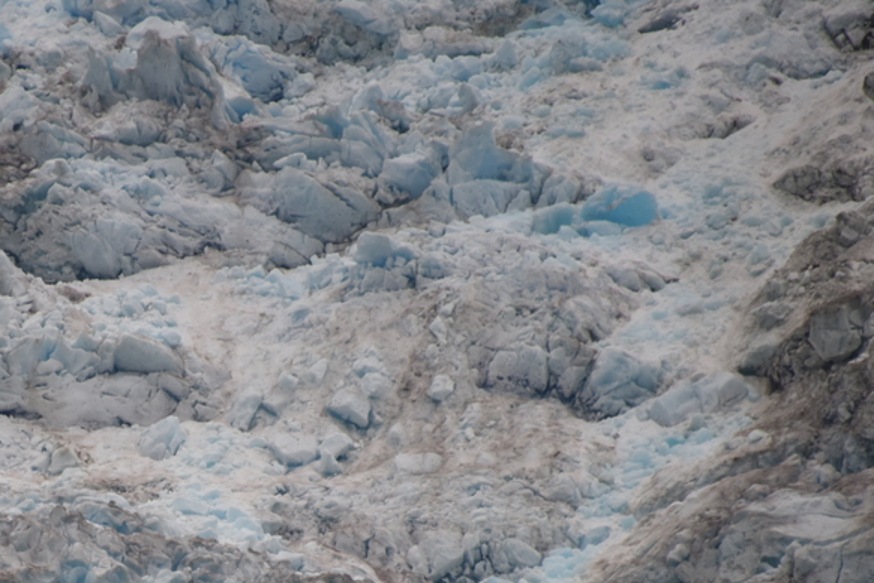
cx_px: 102
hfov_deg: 3.1
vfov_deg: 2.1
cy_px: 605
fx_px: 16002
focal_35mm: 659
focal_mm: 300
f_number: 5.6
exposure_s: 1/640
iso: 800
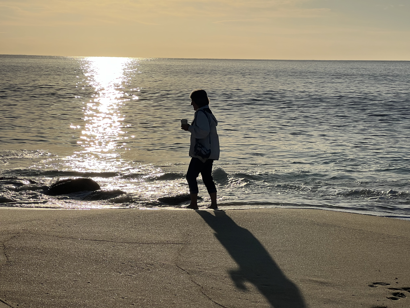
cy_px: 154
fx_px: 912
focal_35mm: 77
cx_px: 205
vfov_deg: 19.1
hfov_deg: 25.3
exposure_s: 1/4065
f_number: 2.8
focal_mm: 9
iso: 20
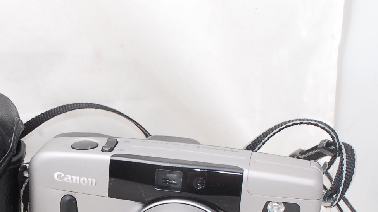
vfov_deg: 15.9
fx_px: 752
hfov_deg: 27.6
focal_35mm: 75
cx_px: 66
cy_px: 179
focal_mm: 24
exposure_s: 1/125
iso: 640
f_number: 13
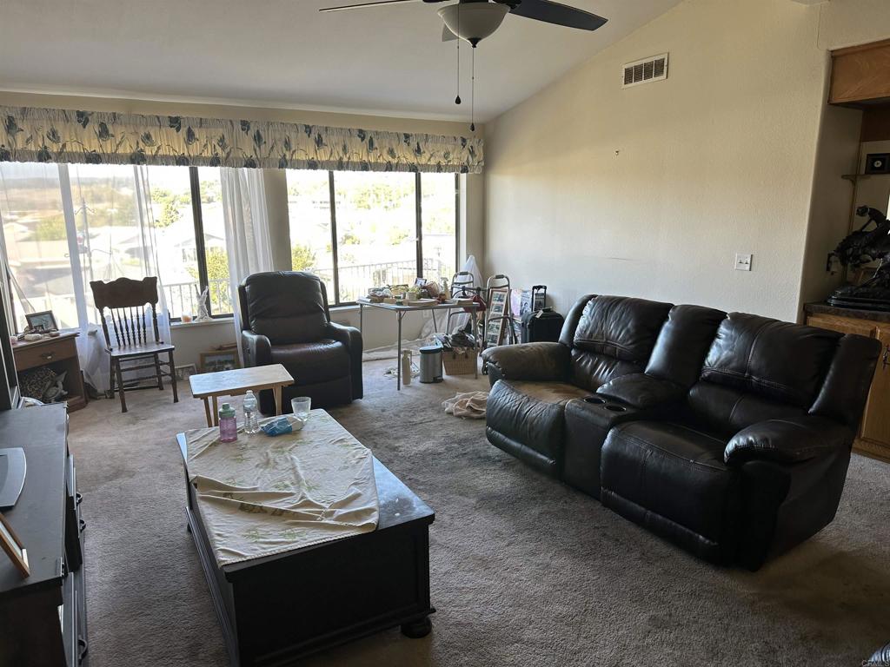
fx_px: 617
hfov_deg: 71.6
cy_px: 334
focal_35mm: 24
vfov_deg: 56.8
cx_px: 445
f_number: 1.78
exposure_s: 1/121
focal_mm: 6.86
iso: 80
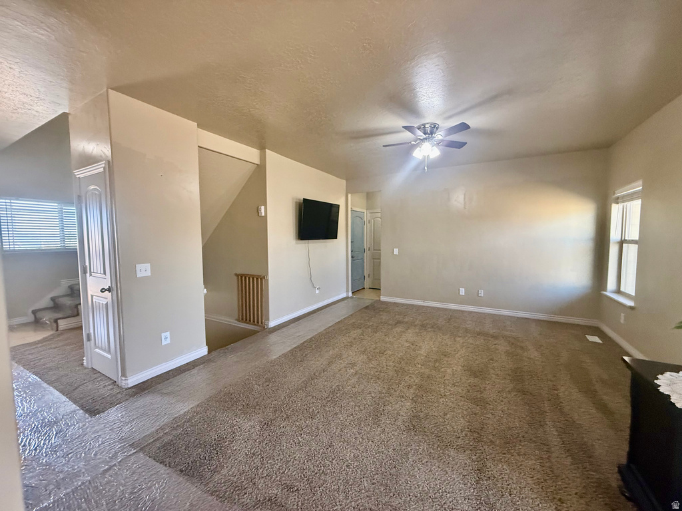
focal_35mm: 14
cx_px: 341
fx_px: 276
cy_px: 256
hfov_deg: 102.1
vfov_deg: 85.7
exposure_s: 1/120
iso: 500
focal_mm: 2.22
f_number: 2.2
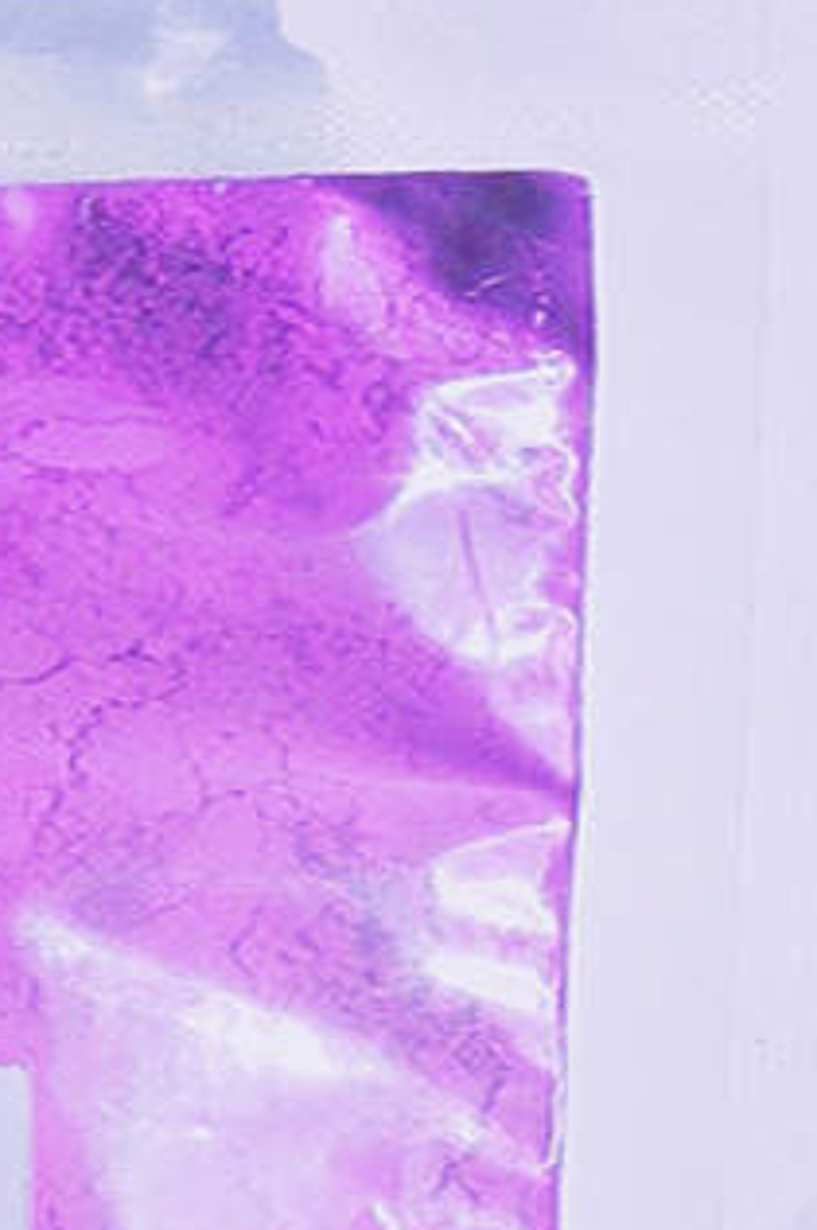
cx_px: -584
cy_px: 930
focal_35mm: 87
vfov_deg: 23.2
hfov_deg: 14.1
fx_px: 2968
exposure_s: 1/568
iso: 160
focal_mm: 5.9
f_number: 8
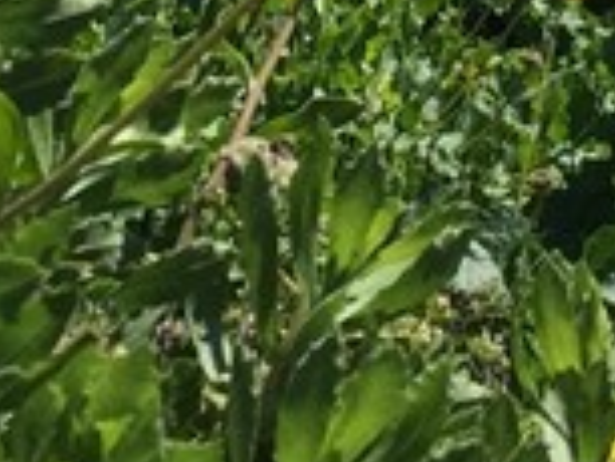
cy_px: -900
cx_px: 438
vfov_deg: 6.9
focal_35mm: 194
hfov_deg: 10.2
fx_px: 3449
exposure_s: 1/2825
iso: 32
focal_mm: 4.15
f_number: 2.2
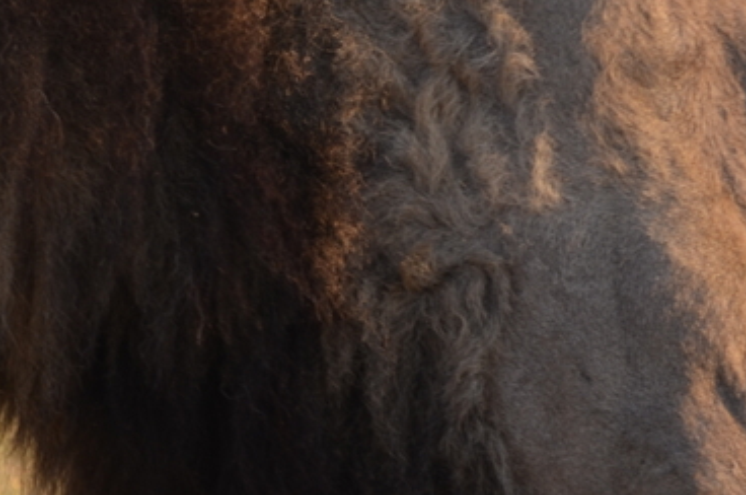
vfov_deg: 0.9
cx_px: 111
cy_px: 276
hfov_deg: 1.3
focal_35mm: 1565
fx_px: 32374
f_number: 5.6
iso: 200
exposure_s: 1/200
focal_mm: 300
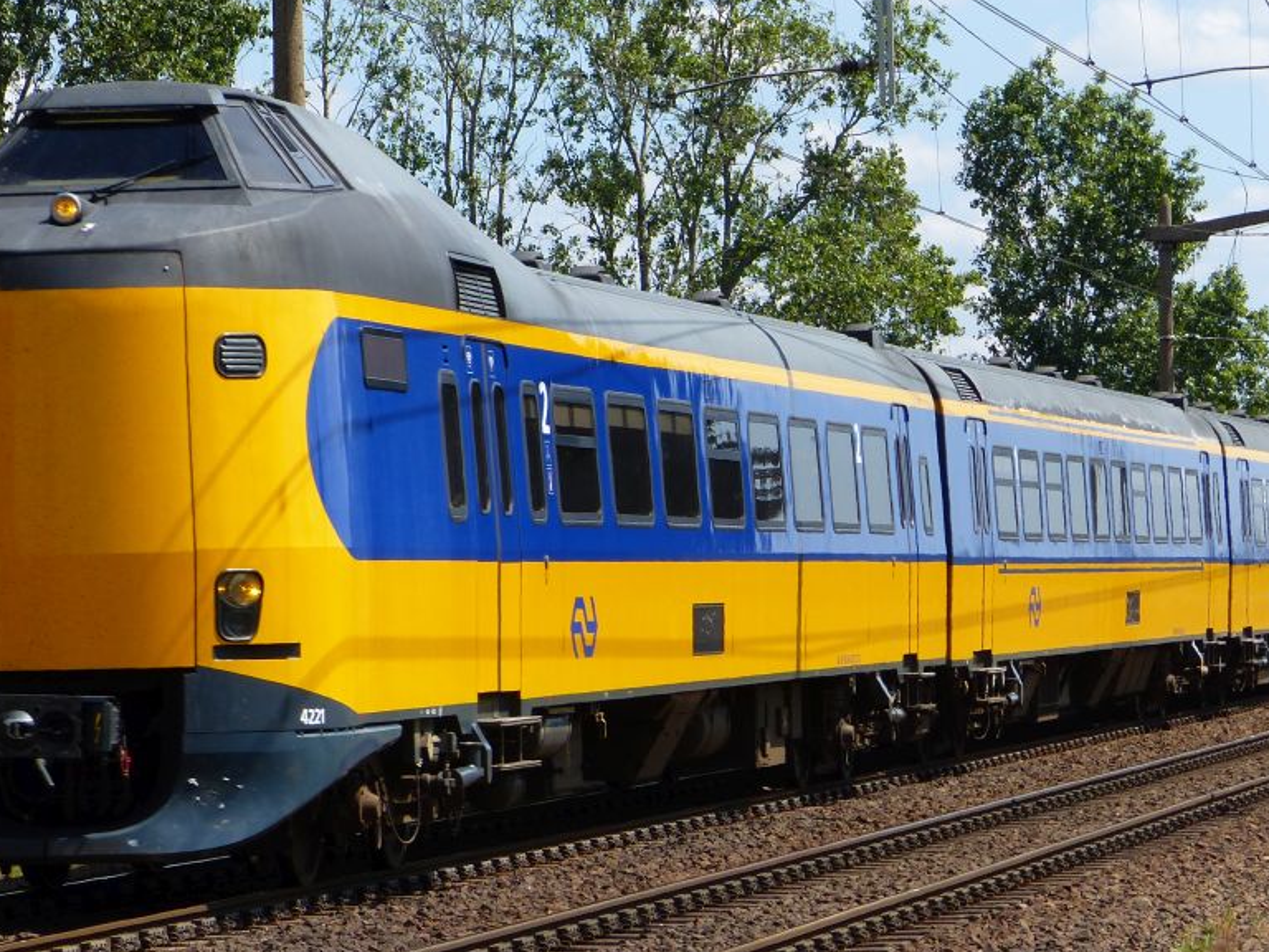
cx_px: 583
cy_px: 506
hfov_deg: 9.9
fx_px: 7332
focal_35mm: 200
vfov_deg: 7.4
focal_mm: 23.1
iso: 100
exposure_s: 1/800
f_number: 4
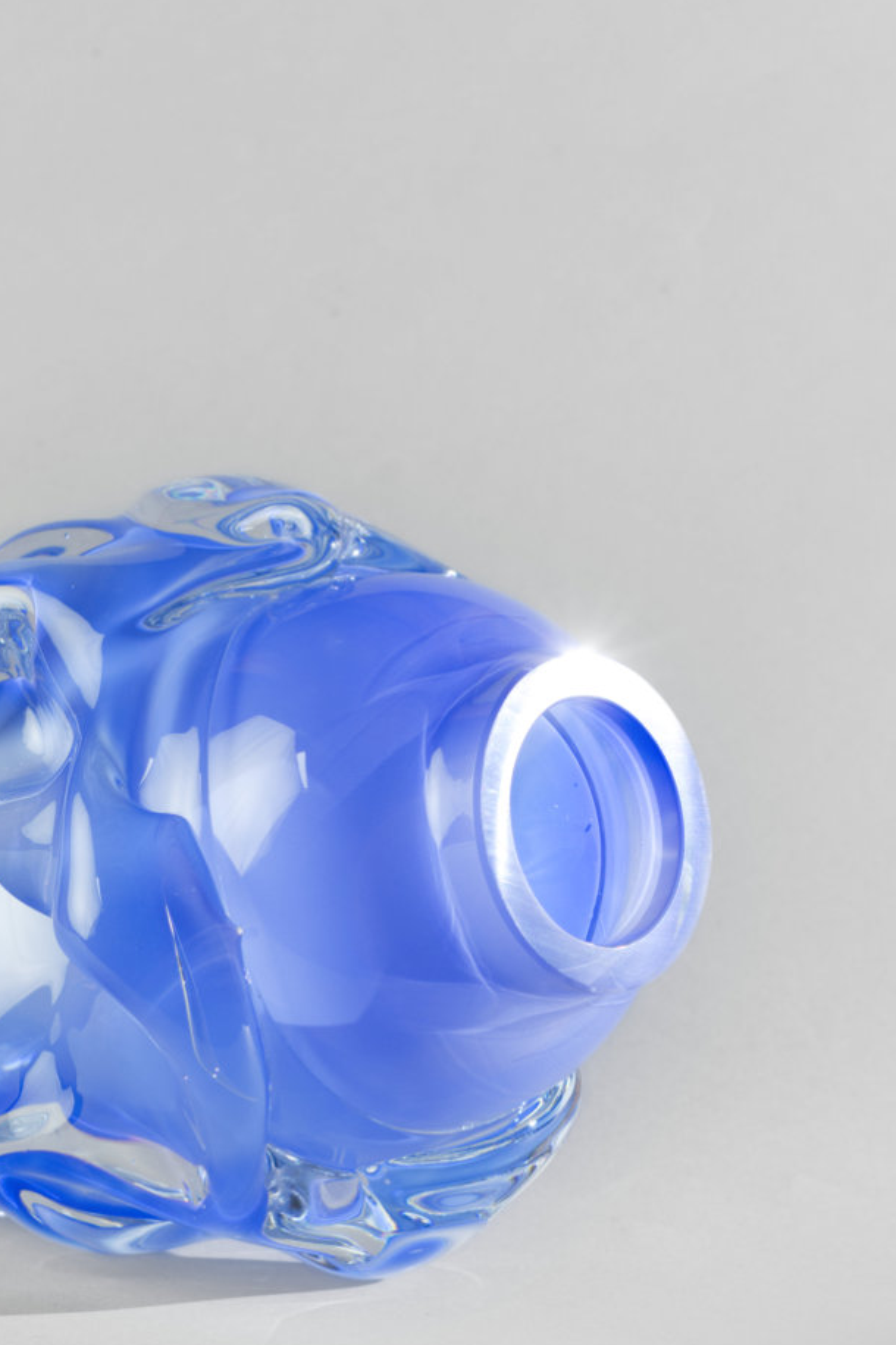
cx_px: 318
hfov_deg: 11.1
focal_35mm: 123
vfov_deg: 16.6
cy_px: 811
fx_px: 4592
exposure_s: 1/25
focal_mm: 50
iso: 400
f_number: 6.3
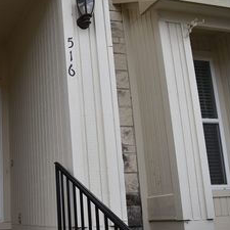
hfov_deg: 31.6
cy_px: 117
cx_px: 16
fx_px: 383
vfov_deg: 33.4
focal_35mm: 51
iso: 100
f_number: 5
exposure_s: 1/250
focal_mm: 18
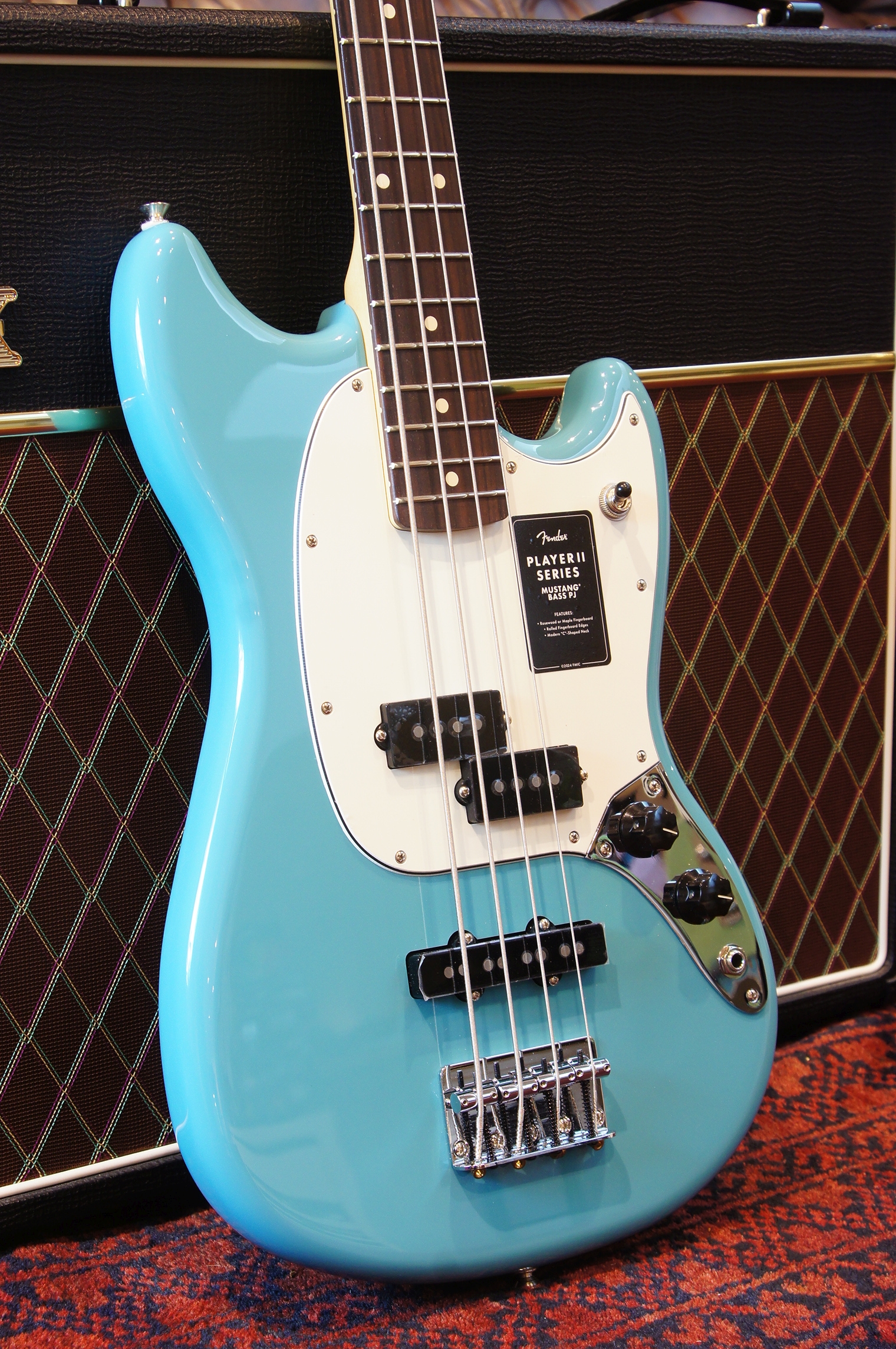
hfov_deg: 20.1
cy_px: 674
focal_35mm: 68
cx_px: 448
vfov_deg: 29.9
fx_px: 2526
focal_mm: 45
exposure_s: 1/5
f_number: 8
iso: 400
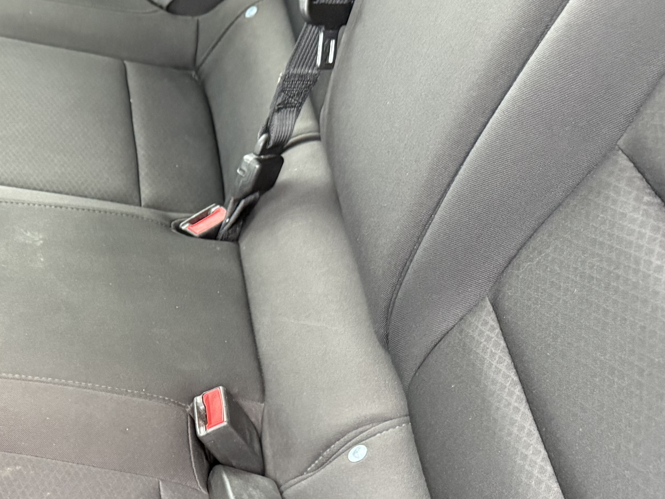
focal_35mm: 56
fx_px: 1076
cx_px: -29
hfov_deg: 31.3
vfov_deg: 25.7
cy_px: 387
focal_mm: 6.76
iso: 640
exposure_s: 1/60
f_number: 1.78
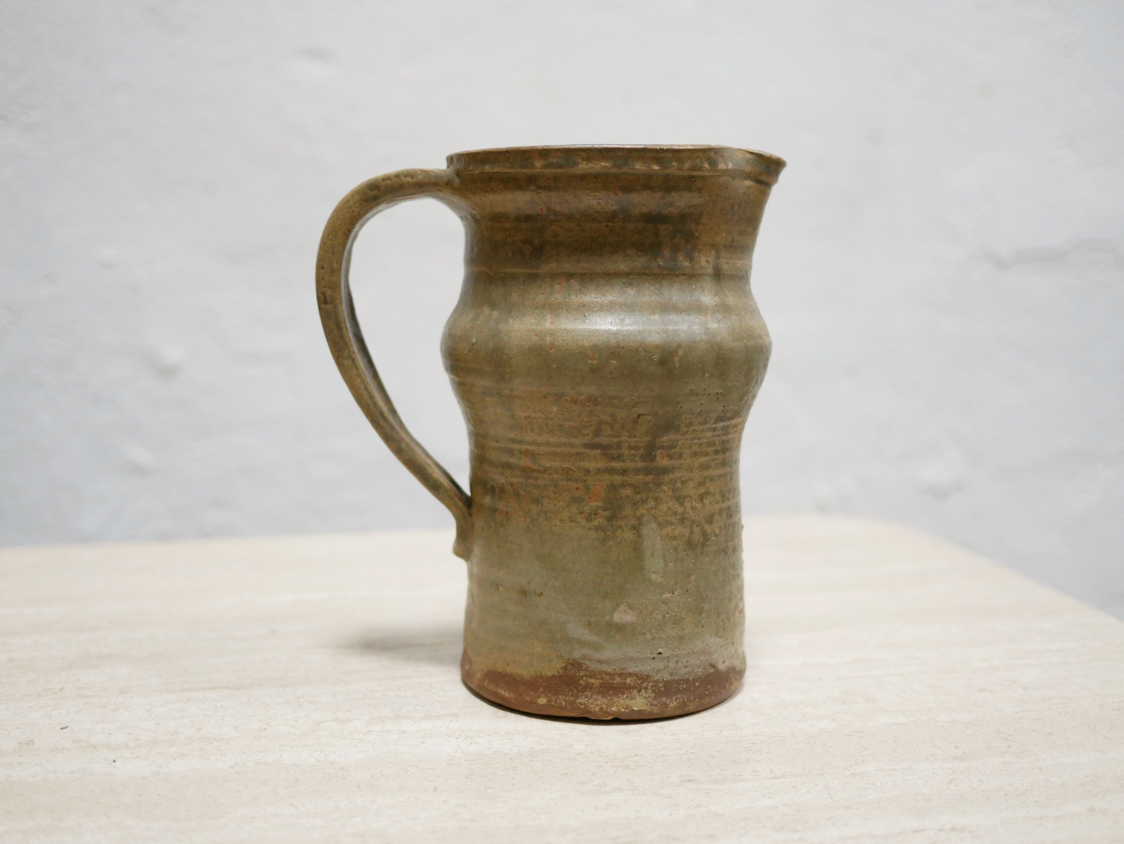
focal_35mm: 40
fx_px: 1299
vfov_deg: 36.0
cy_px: 422
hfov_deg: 46.8
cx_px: 562
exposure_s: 1/60
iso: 1000
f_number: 1.7
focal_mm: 20
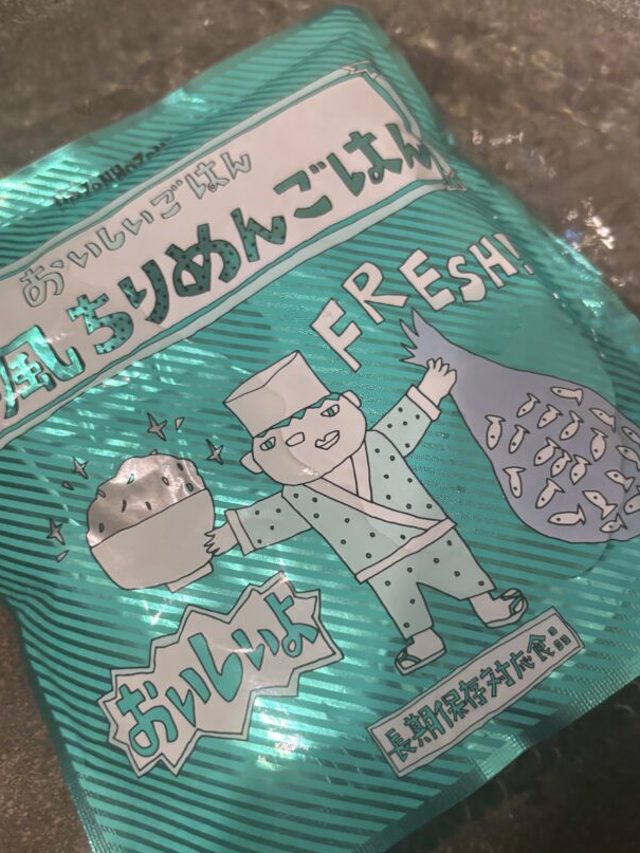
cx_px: 331
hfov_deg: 42.9
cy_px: 486
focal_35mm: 33
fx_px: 814
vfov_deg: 55.2
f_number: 1.6
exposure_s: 1/60
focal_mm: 5.96
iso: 250
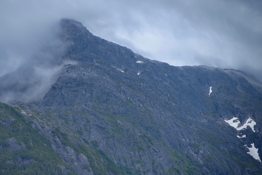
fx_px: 1928
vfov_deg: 5.2
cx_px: 86
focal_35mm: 265
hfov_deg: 7.8
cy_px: 91
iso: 140
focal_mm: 195
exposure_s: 1/400
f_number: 5.3
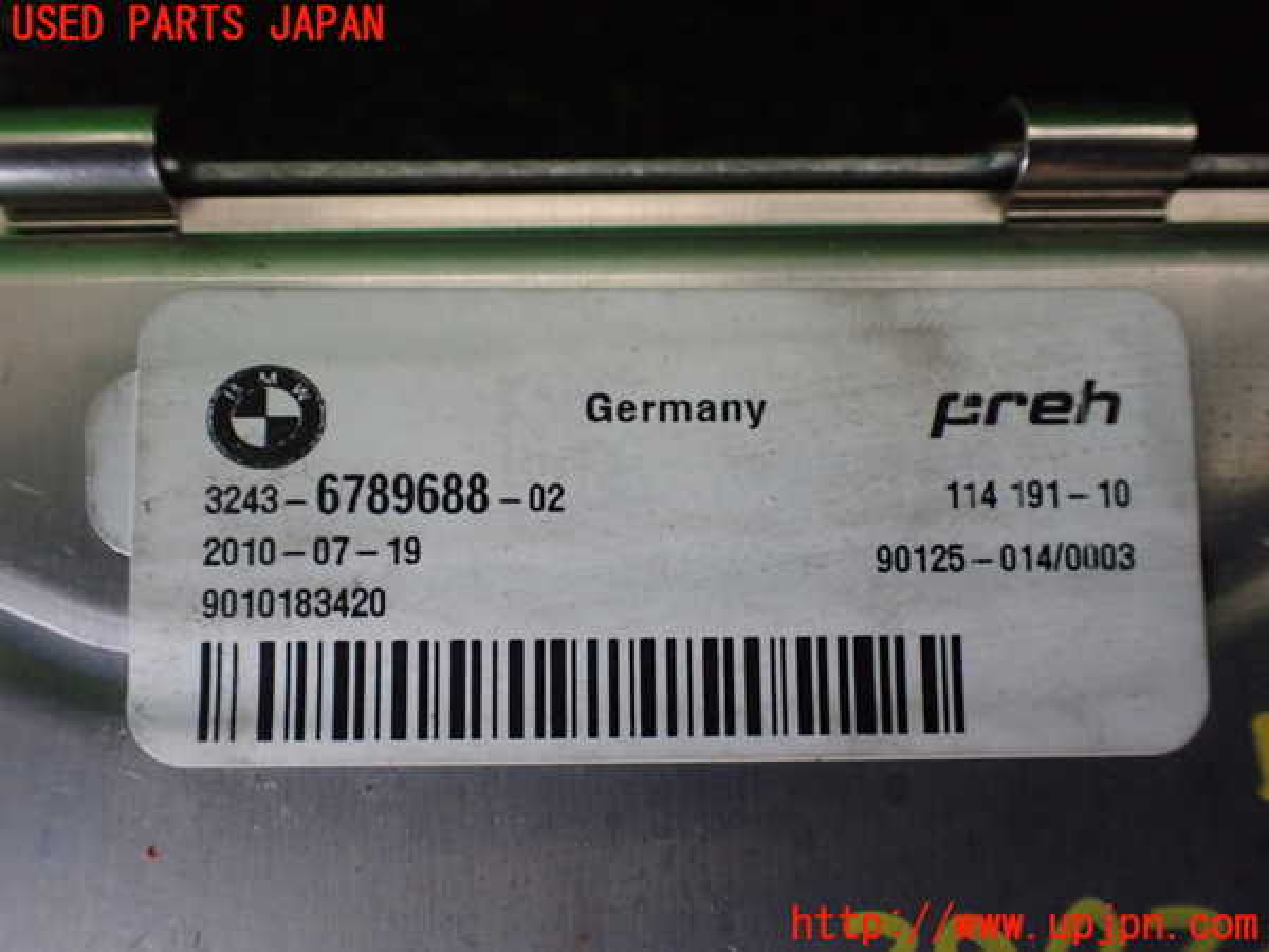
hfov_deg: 60.0
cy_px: 476
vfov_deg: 46.8
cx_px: 634
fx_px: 1100
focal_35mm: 30
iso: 800
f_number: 2.3
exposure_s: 1/100
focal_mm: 5.4
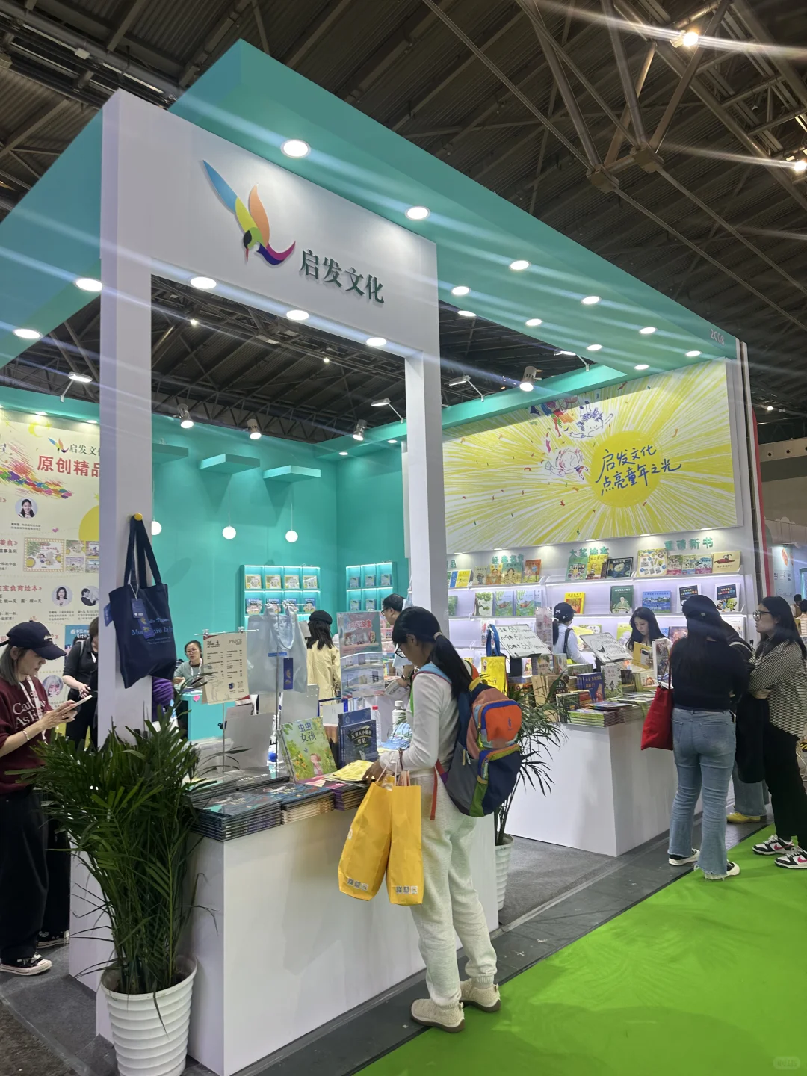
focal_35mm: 24
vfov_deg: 71.6
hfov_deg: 56.8
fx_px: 746
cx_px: 404
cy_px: 538
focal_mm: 6.86
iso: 50
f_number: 1.78
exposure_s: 1/104
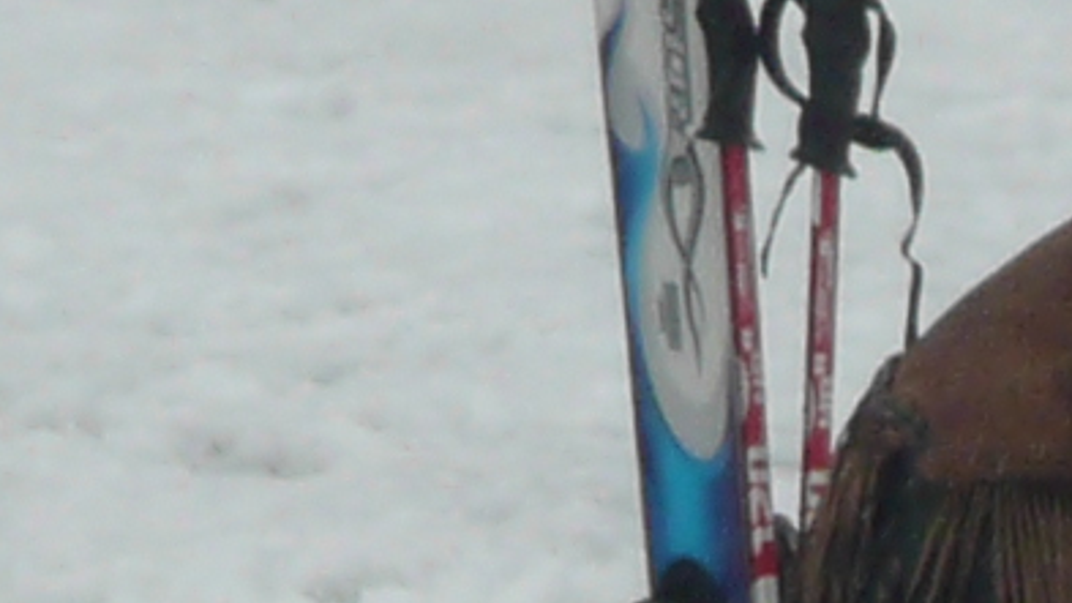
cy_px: 565
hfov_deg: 0.9
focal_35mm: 2384
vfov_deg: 0.5
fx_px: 67761
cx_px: 1394
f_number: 4.9
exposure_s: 1/500
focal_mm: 46
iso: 100
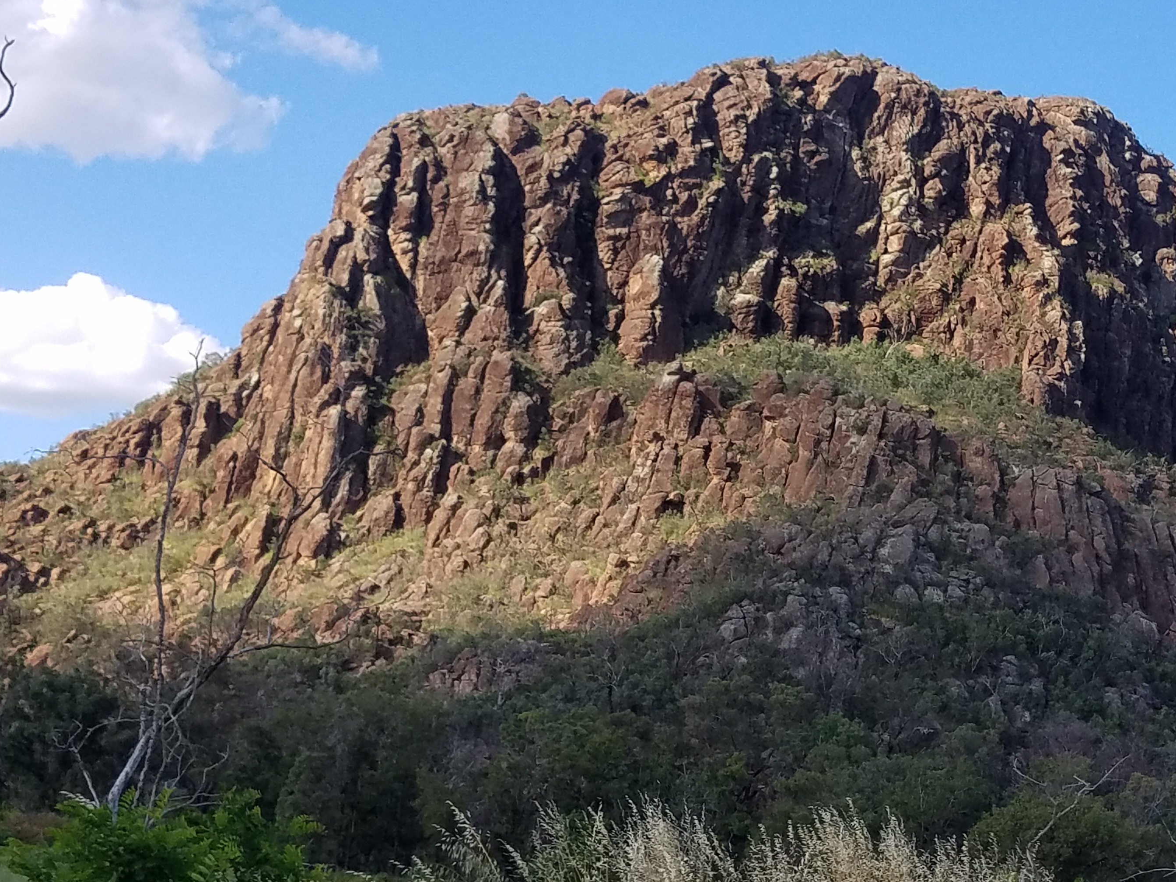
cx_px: 875
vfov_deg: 36.2
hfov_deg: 46.2
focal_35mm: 39
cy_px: 637
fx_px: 1325
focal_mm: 4.2
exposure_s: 1/1500
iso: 50
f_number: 1.7
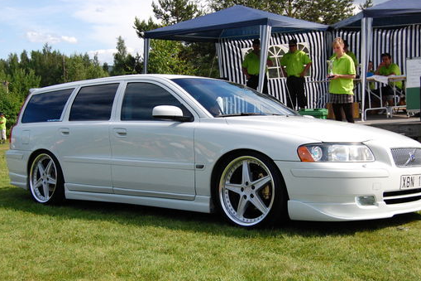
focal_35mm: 49
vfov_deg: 27.5
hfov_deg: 40.3
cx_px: 194
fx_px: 573
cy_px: 146
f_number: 5.6
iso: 800
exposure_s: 1/2500
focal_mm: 26
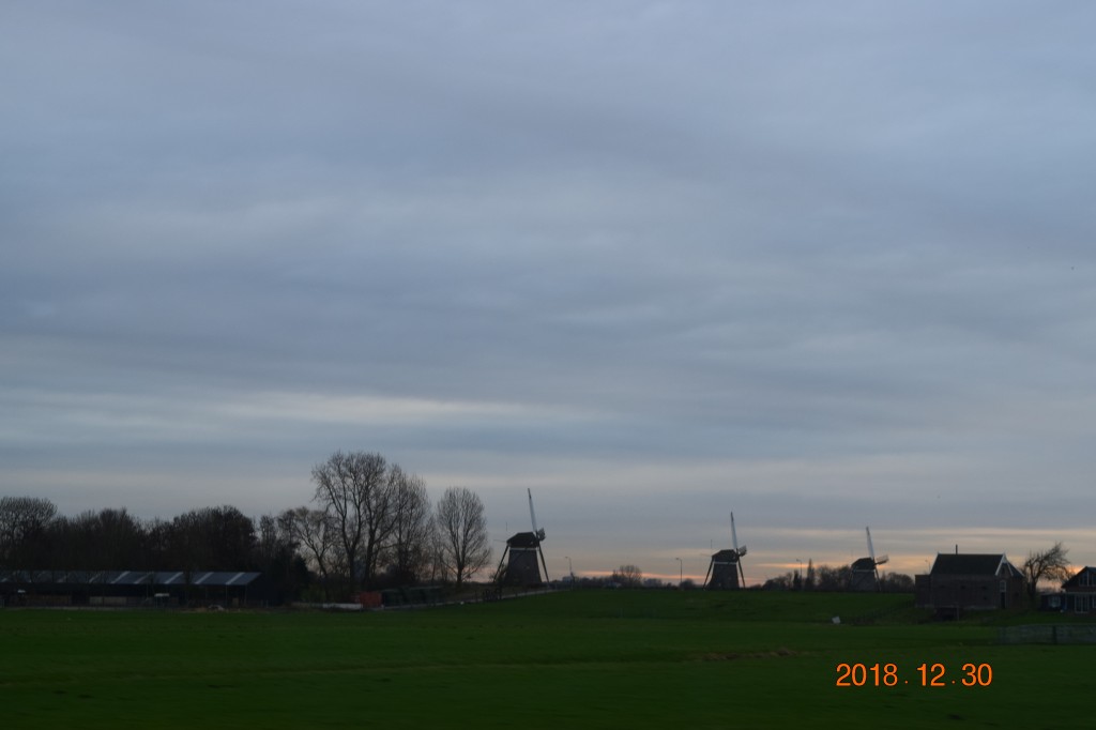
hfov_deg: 24.6
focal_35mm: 82
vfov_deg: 16.5
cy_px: 365
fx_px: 2511
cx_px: 548
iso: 400
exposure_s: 1/125
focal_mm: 55
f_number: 9
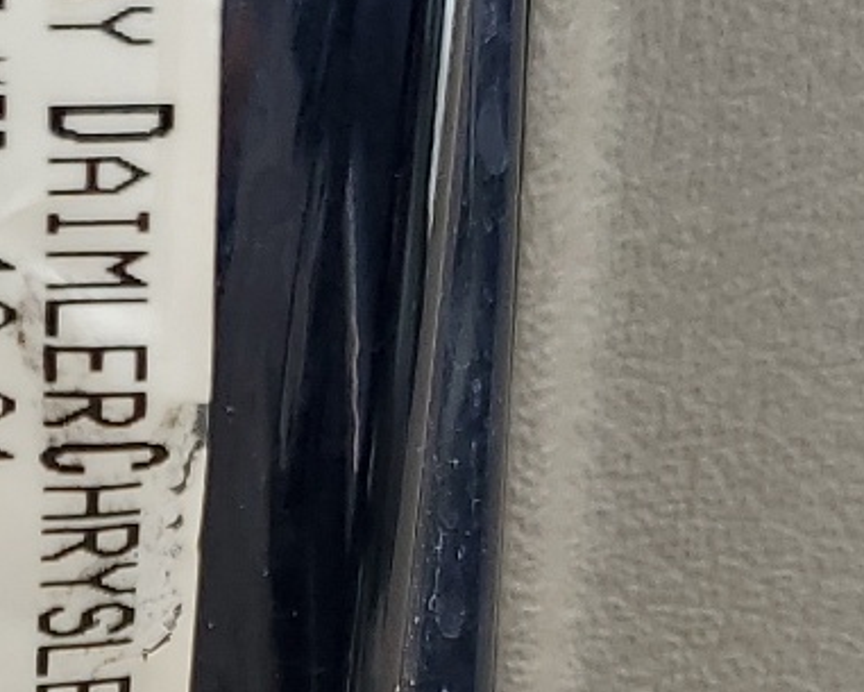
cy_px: 1242
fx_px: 3632
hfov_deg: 13.3
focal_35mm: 142
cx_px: -113
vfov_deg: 10.3
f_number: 1.5
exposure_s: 1/476
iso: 50
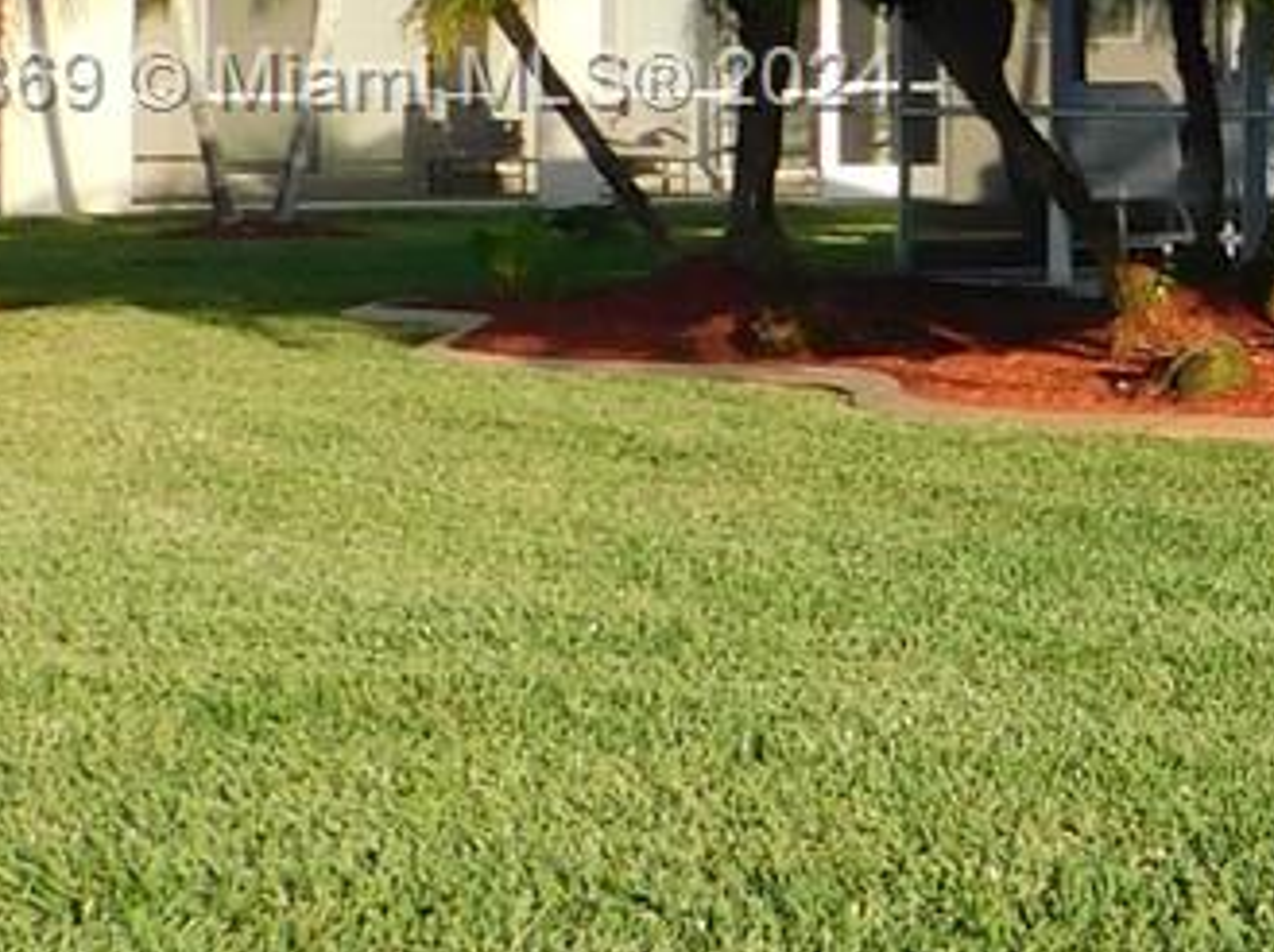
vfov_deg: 13.1
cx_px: 2757
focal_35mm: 112
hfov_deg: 14.0
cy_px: 85
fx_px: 4118
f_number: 3
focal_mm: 4
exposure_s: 1/800
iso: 125
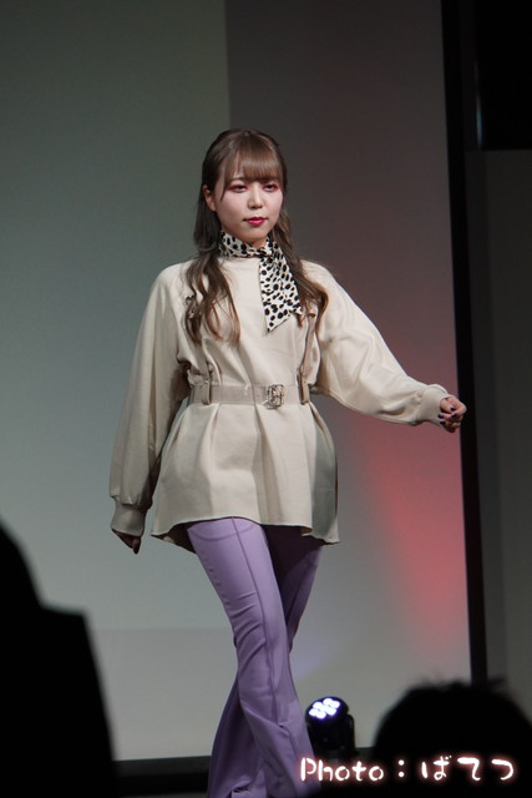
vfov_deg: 6.9
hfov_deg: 4.6
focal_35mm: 300
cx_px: 266
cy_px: 399
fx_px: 6646
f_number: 7.1
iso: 1600
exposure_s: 1/320
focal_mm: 200
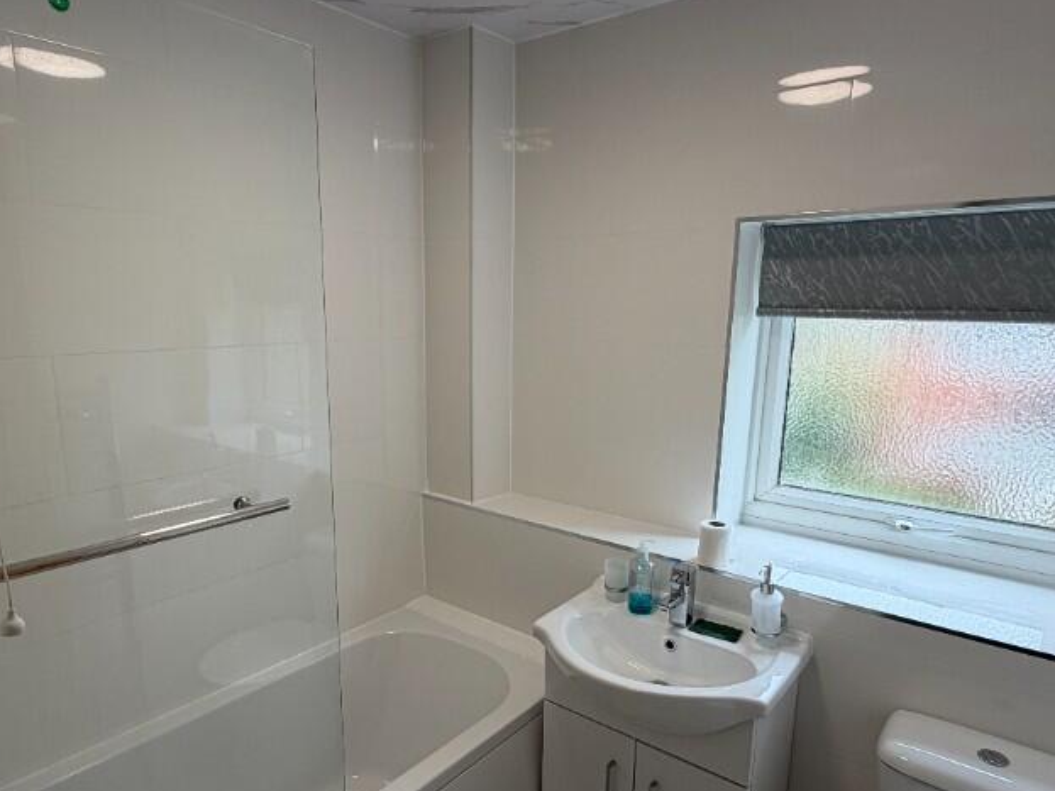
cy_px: 451
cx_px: 488
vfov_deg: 58.6
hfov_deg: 73.8
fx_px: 701
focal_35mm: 23
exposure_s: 1/100
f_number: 2.2
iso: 64
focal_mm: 2.22
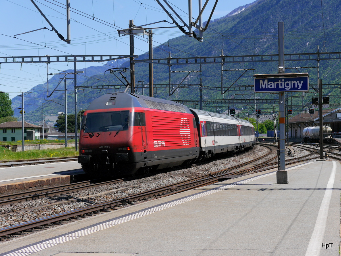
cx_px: 170
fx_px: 827
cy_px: 128
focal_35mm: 84
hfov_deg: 23.3
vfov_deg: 17.6
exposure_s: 1/400
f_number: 9
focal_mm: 42
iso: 160
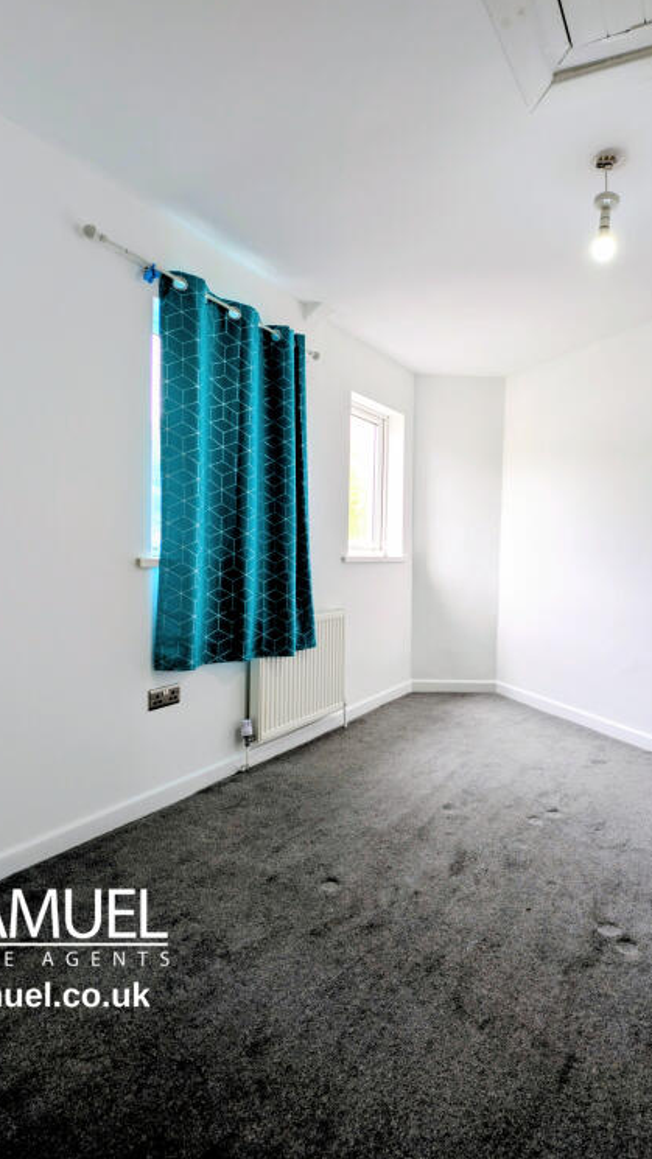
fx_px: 553
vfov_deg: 92.7
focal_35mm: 18
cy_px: 567
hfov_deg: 58.8
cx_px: 464
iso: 39
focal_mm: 2.23
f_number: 1.95
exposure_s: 1/74
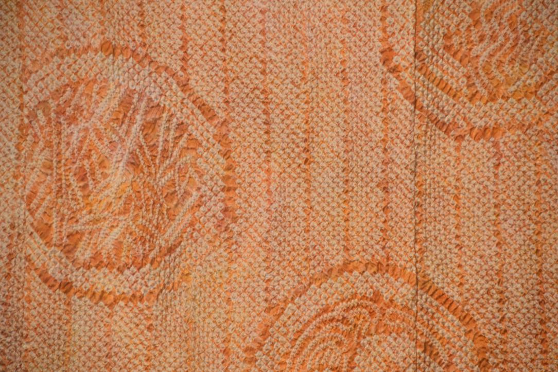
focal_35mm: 375
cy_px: 186
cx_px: 279
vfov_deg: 3.7
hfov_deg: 5.5
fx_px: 5813
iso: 1800
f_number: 6.3
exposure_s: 1/125
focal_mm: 250
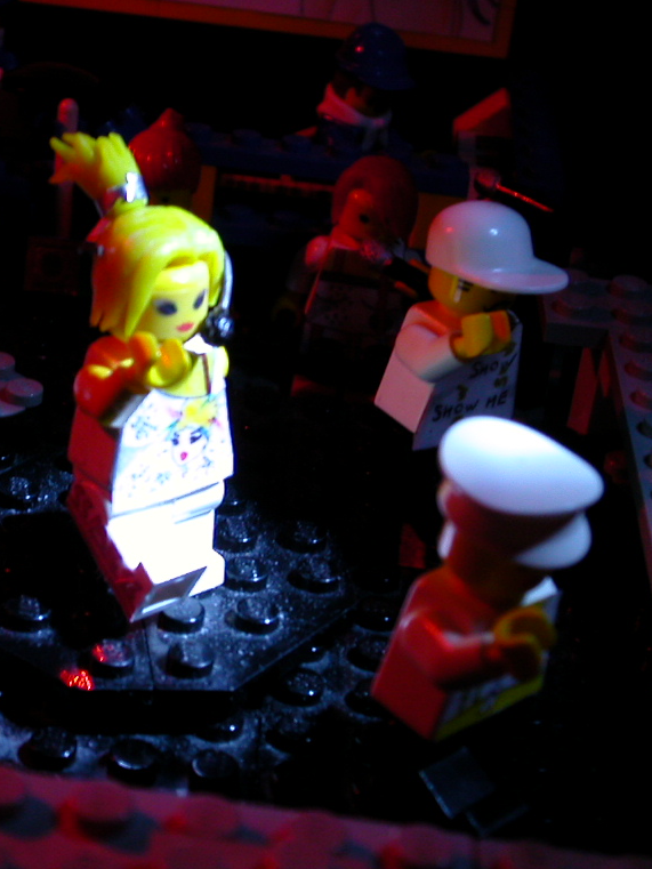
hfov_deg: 18.8
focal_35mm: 78
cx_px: 152
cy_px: 435
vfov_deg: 25.0
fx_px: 1958
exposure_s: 1/3.7
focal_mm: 8.9
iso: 150
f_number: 3.4
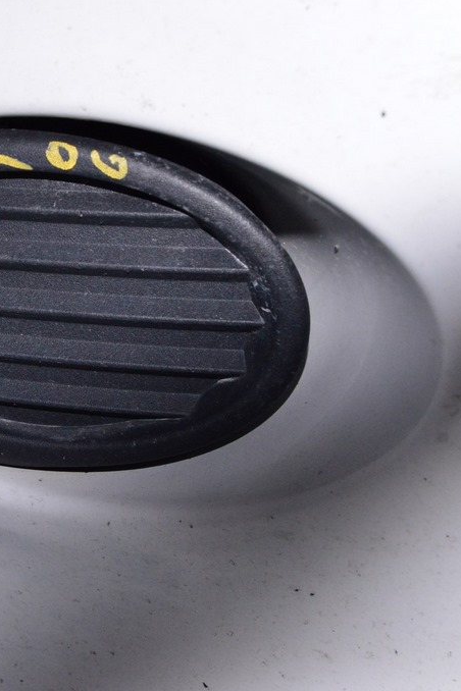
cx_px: 27
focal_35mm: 77
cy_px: 345
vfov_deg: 26.3
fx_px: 1479
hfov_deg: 17.4
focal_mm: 34
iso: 1600
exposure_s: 1/200
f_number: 8
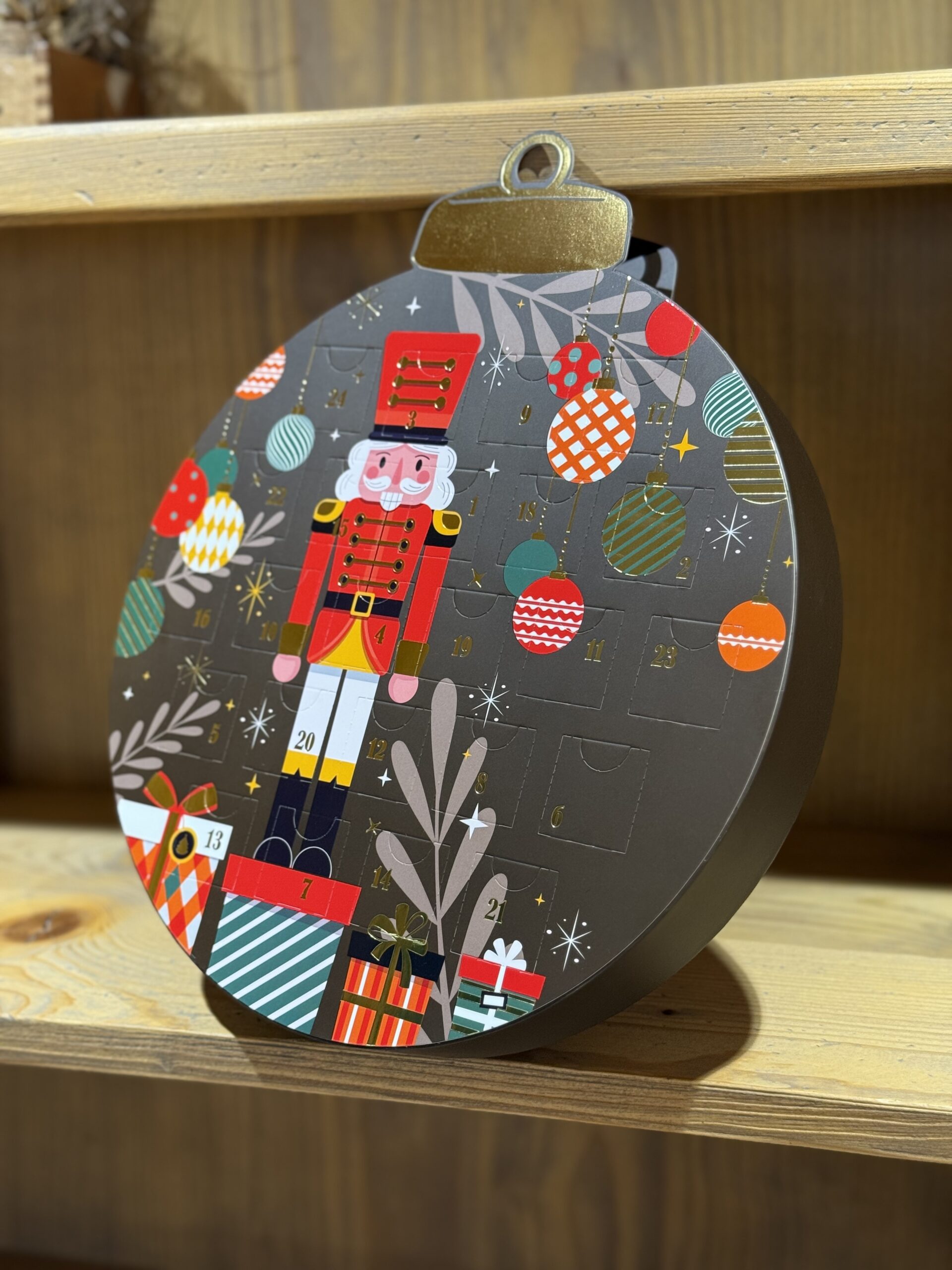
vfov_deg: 39.7
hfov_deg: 30.3
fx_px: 1760
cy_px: 635
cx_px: 476
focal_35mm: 48
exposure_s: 1/50
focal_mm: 6.76
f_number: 1.78
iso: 100
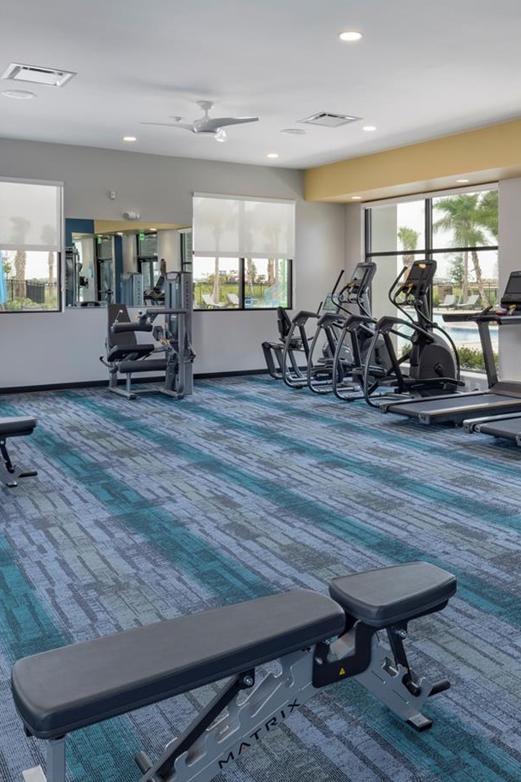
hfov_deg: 46.2
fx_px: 608
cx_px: 222
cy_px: 430
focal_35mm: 28
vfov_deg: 65.3
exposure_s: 1/125
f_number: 13
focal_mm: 16
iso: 160
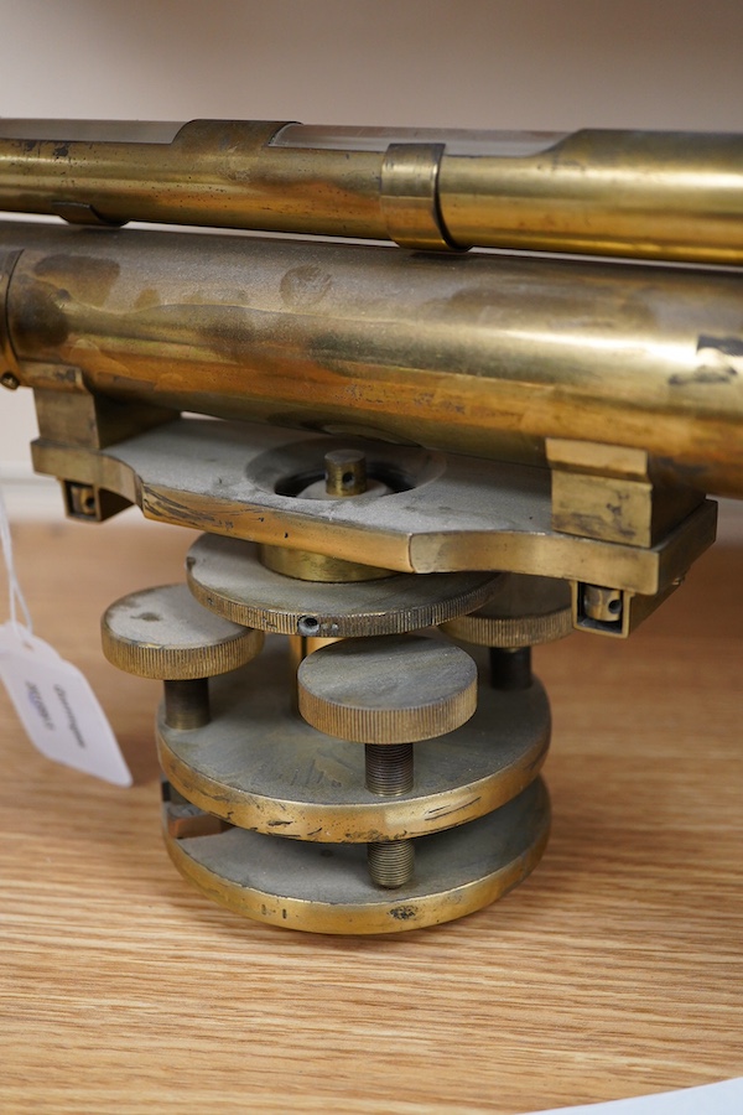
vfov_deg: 43.6
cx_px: 372
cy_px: 558
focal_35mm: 45
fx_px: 1393
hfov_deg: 29.9
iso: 1250
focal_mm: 30
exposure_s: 1/125
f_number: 3.5
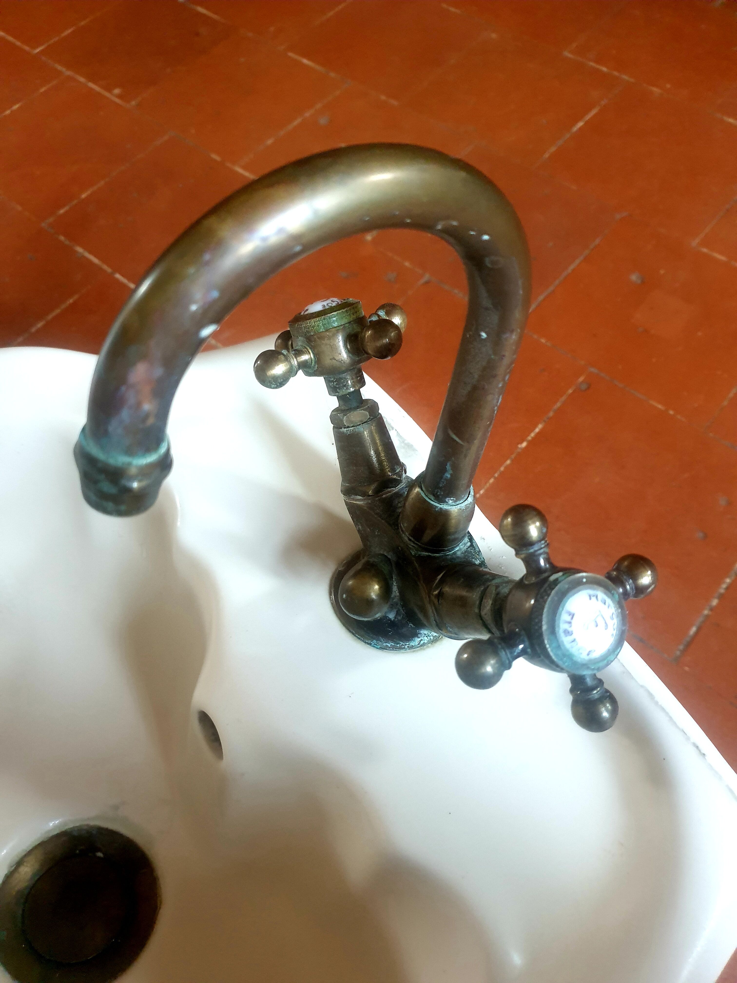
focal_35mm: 26
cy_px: 492
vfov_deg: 67.3
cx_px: 368
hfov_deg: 53.1
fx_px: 738
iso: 250
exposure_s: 1/32
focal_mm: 4.3
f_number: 1.5
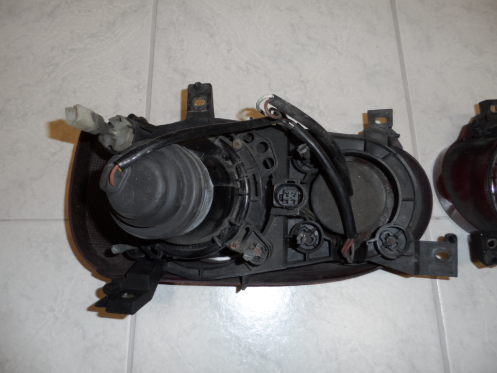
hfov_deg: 71.6
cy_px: 186
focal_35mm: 24
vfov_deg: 56.8
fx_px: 345
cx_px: 248
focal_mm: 4
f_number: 3.2
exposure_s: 1/30
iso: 100
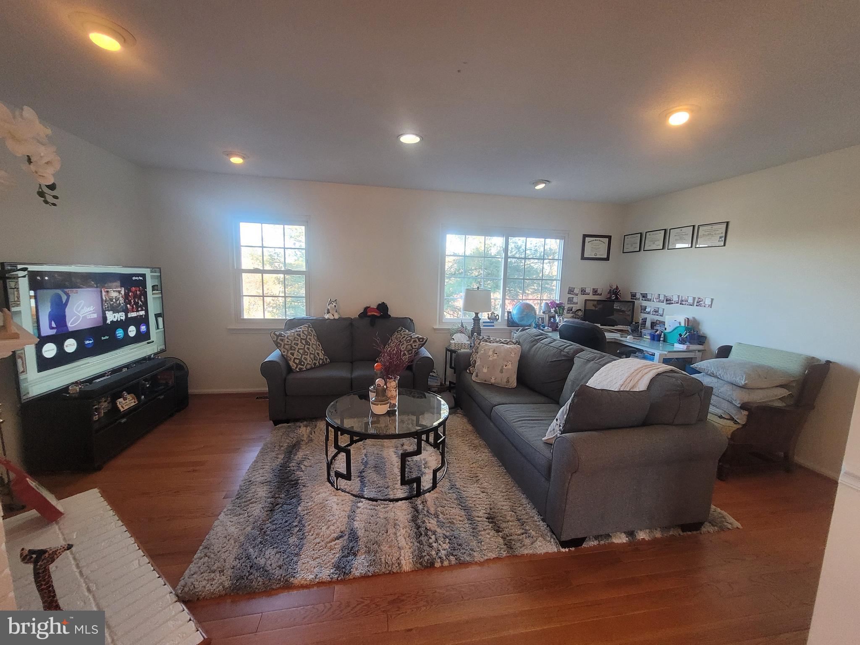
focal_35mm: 13
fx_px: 323
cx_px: 430
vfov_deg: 89.9
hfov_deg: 106.2
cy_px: 322
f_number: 2.2
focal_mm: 1.74
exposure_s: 1/59
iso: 250
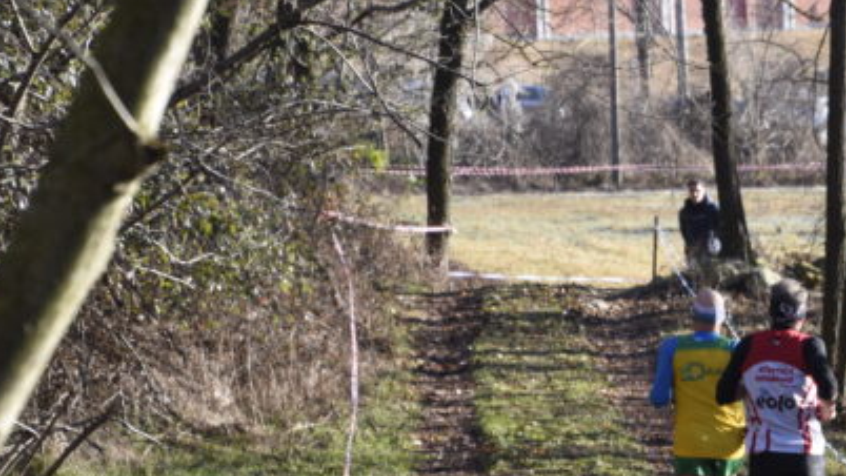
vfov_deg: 5.8
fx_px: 4710
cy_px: 432
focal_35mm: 210
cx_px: 779
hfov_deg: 10.2
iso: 250
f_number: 5.3
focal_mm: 70
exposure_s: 1/250
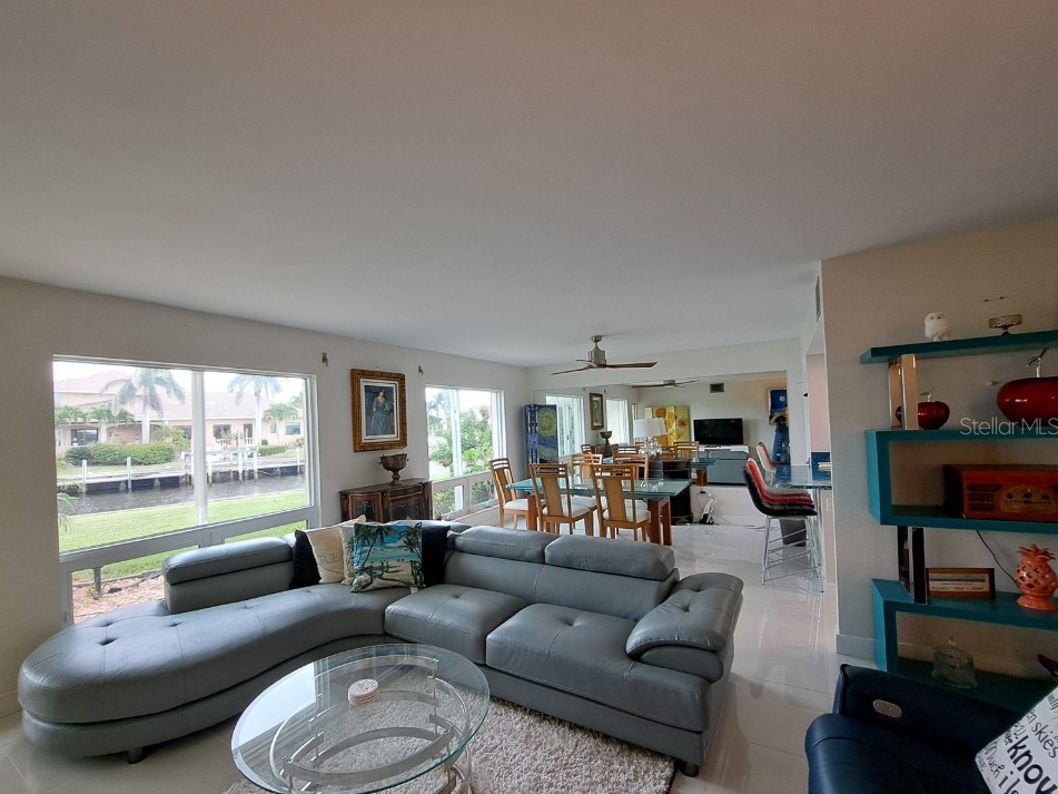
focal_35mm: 14
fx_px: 428
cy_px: 425
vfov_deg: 85.5
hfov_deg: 101.9
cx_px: 495
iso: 50
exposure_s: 1/40
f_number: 2.2
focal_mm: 1.74
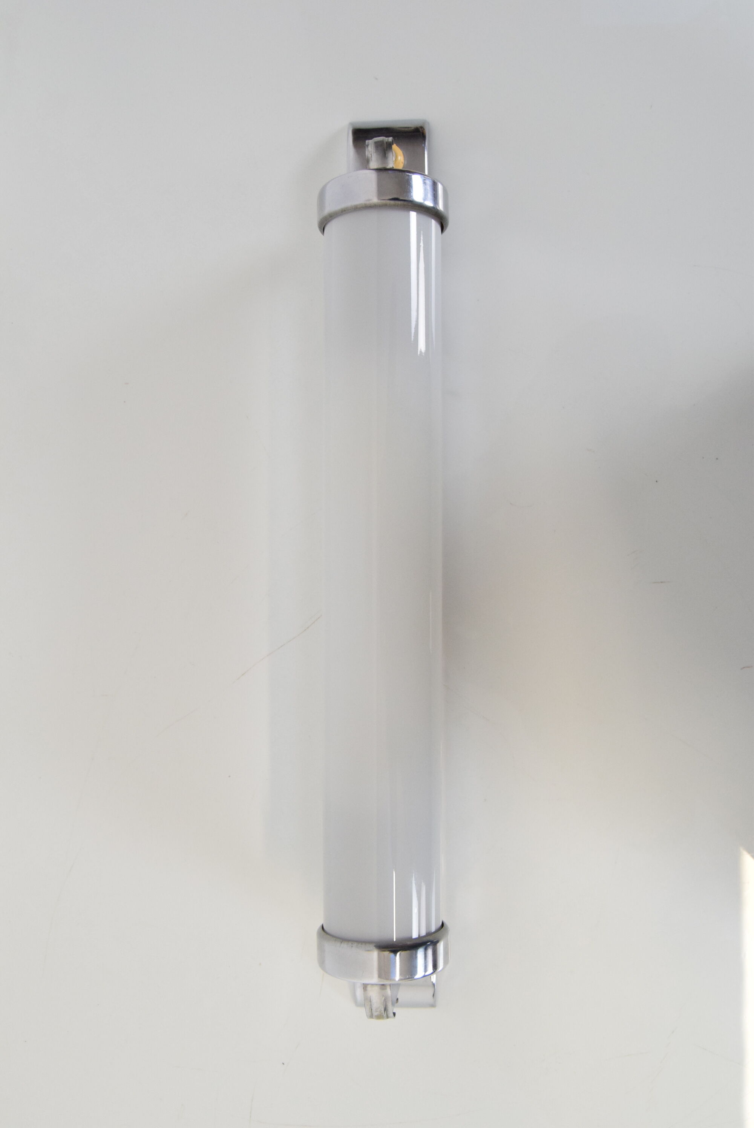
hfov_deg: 45.7
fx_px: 894
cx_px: 377
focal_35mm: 28
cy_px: 564
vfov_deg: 64.5
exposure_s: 1/160
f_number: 6.3
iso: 1600
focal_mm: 19
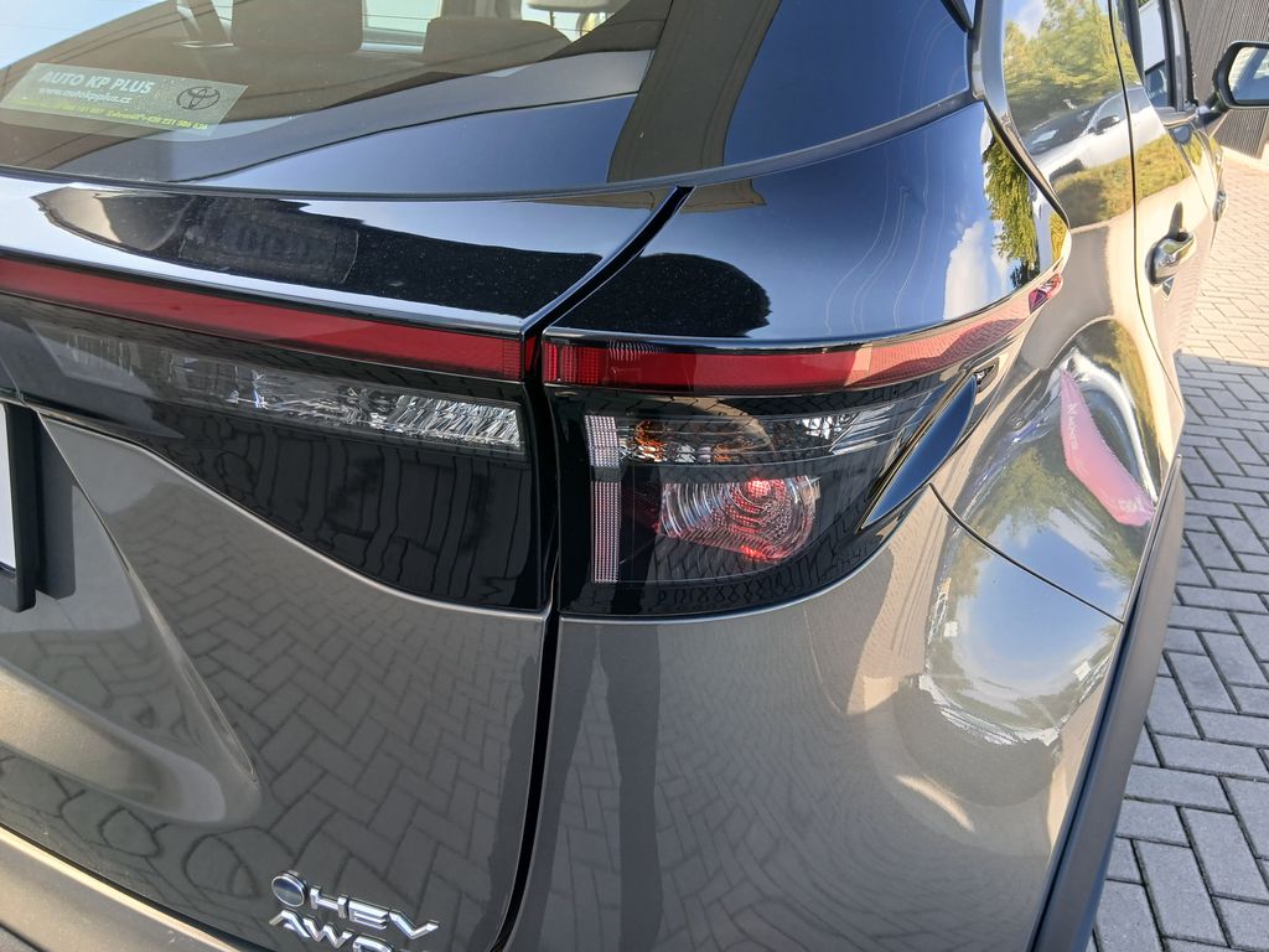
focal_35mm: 26
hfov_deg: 67.3
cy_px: 476
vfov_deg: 53.1
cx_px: 634
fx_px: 953
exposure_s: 1/60
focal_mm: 3.98
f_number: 1.8
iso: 25
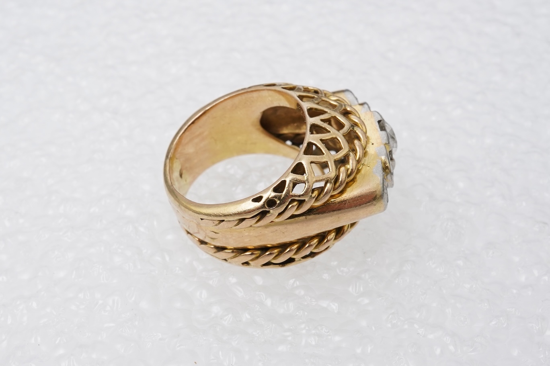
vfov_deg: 29.8
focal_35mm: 45
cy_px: 183
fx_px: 687
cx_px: 275
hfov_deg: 43.6
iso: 500
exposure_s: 1/100
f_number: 22
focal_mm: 30
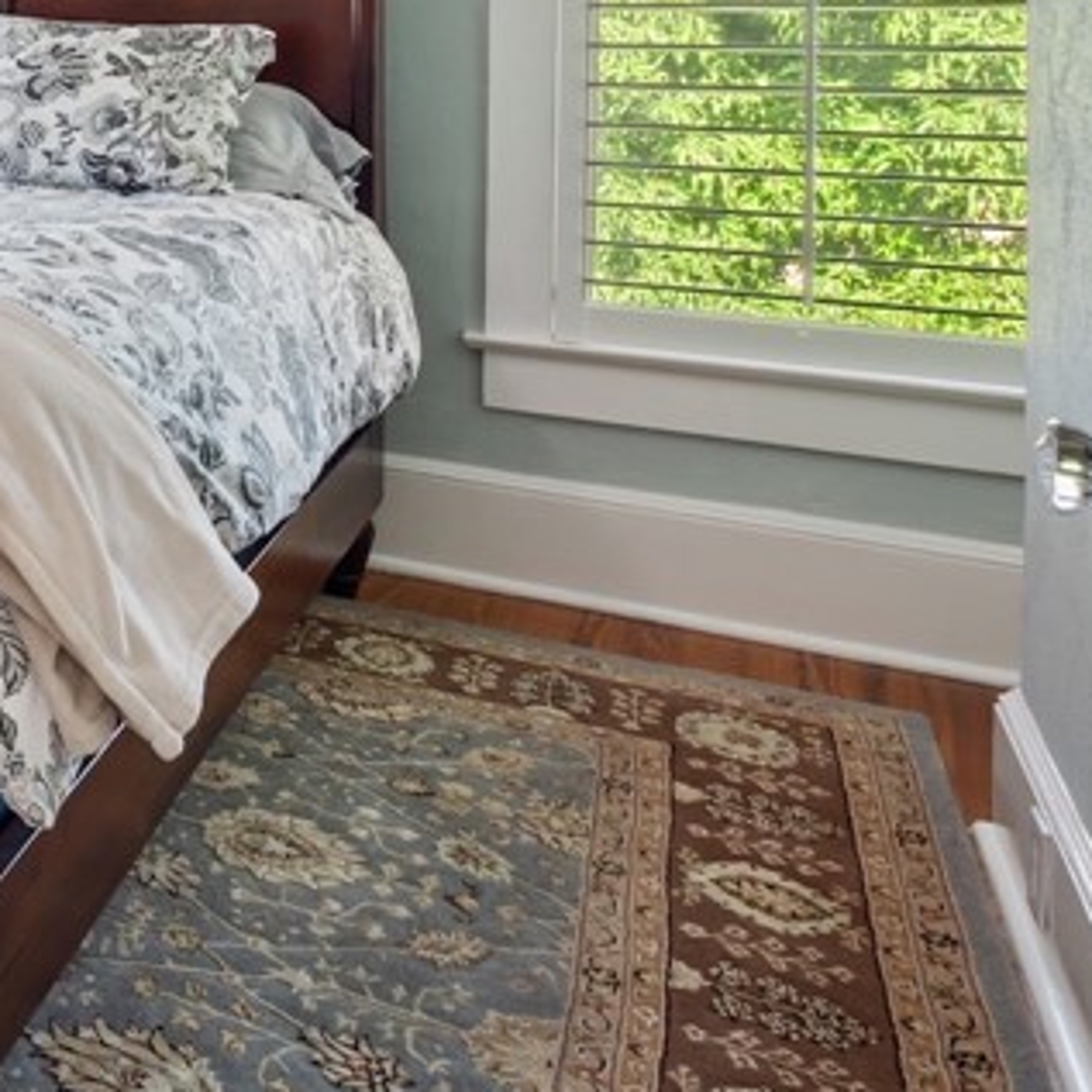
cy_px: 24
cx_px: -400
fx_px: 1428
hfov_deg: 30.6
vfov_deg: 37.8
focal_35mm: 40
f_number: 7.1
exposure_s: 1/4
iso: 200
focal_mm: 7
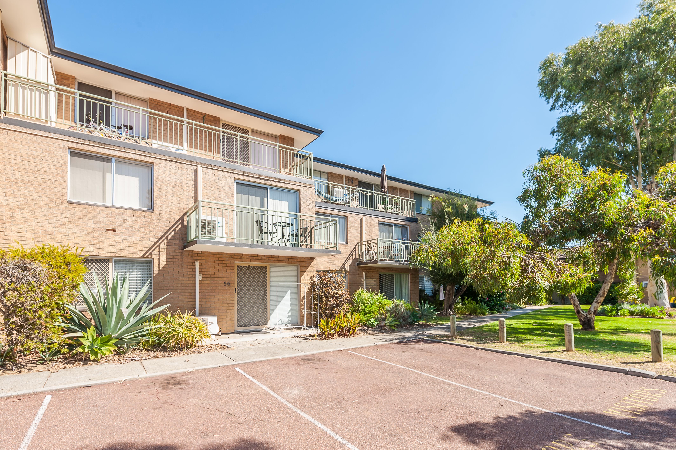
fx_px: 319
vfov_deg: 70.4
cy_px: 225
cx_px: 338
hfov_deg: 93.3
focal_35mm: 17
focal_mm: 17
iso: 320
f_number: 8
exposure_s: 1/250
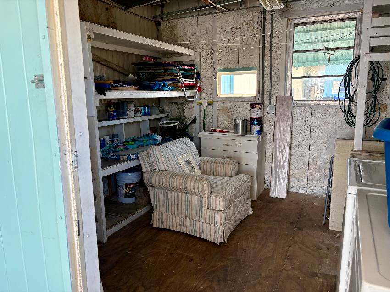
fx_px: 293
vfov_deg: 53.0
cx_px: 195
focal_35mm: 26
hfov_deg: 67.3
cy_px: 146
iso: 64
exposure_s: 1/146
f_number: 1.6
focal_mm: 5.96
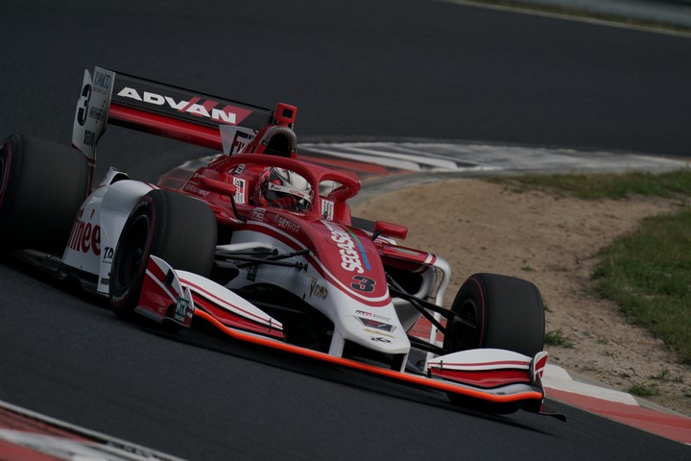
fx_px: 16122
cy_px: 230
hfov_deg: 2.5
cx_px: 346
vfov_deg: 1.6
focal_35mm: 840
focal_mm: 840
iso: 200
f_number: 9
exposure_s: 1/800
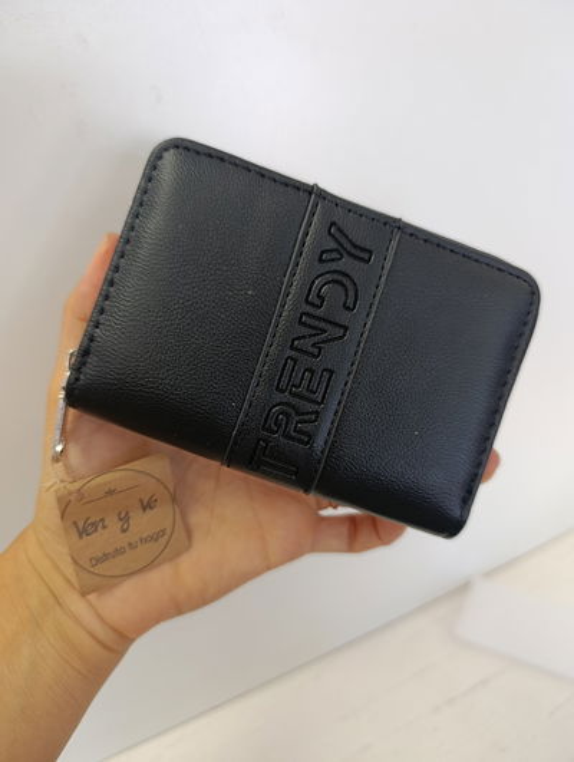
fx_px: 507
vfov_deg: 73.8
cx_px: 287
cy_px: 381
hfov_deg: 59.0
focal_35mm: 23
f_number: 1.65
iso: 487
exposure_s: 1/100
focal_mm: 6.11
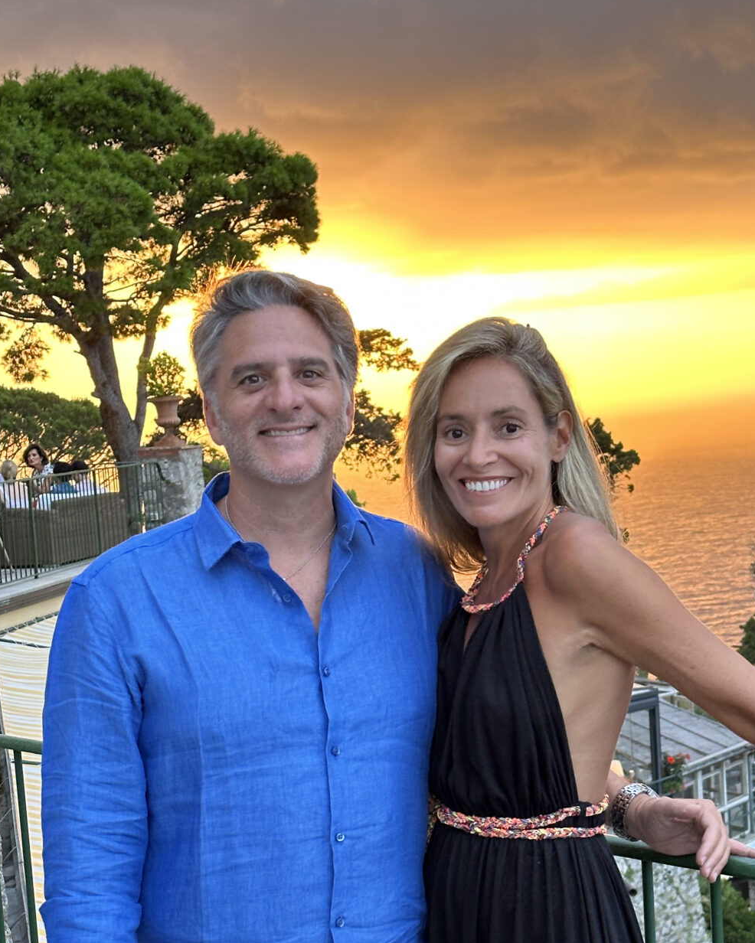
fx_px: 2038
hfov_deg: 21.0
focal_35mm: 73
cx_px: 445
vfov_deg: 25.8
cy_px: 688
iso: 80
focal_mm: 6.86
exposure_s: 1/111
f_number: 1.78
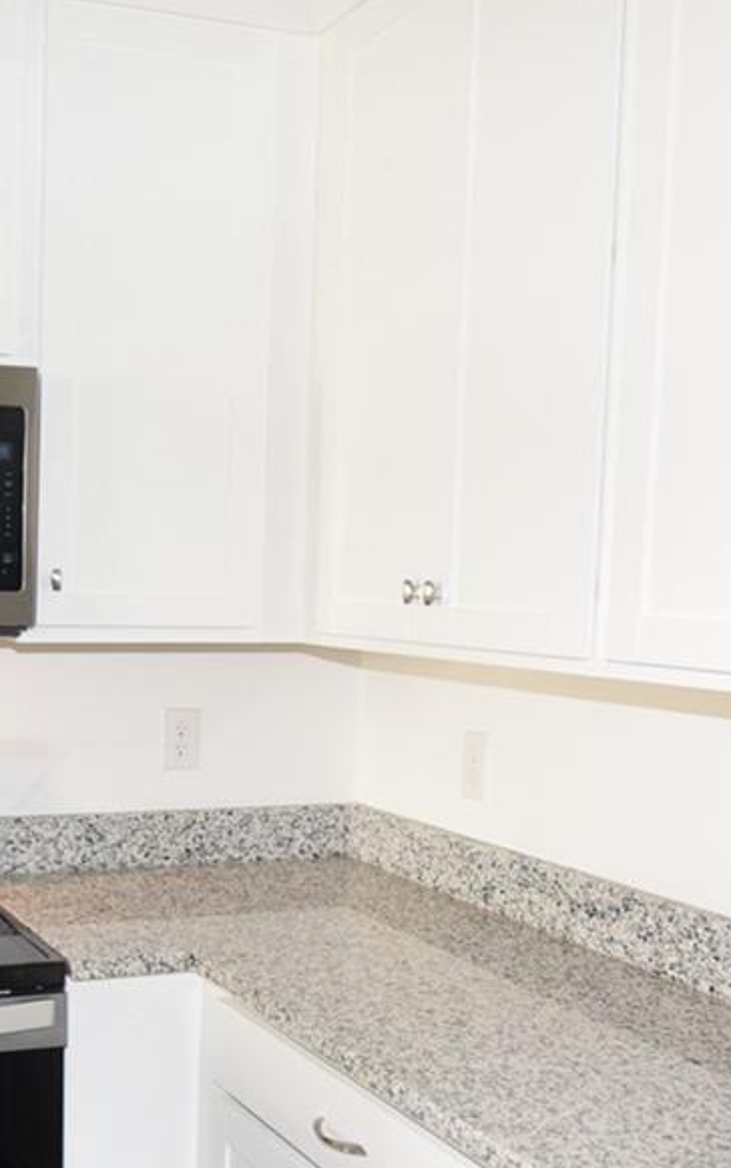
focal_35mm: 42
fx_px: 1338
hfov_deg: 29.6
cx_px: 112
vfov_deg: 46.7
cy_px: 745
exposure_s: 1/80
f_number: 4.5
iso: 800
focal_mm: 10
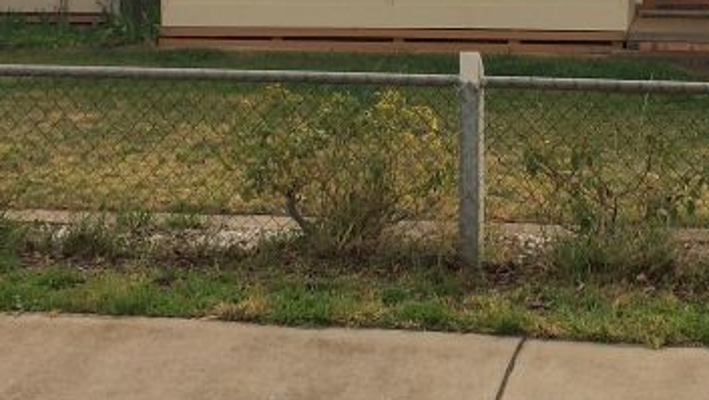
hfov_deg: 28.3
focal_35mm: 74
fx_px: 1392
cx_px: 510
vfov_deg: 15.9
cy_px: -34
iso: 50
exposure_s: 1/2160
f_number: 2.2
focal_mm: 4.12
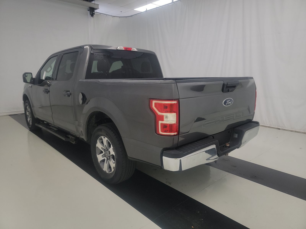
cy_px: 114
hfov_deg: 71.6
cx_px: 153
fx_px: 212
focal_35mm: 24
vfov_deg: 56.8
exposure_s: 1/59
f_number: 1.8
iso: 196
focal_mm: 6.7
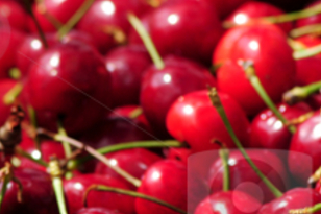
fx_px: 8332
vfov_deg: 1.5
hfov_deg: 2.2
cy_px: 202
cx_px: 255
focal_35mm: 935
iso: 200
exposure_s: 1/160
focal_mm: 300
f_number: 11
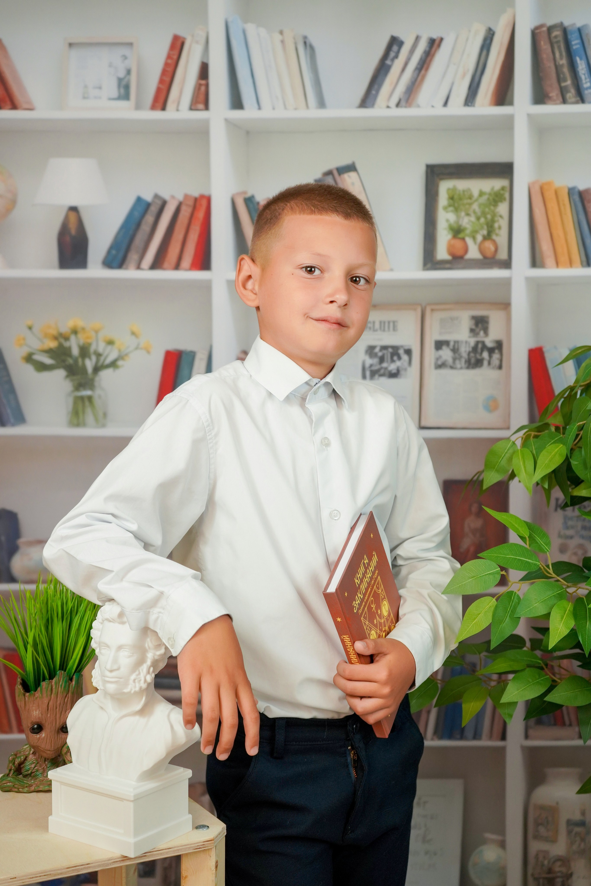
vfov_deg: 40.3
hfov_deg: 27.5
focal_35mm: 49
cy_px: 443
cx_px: 296
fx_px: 1207
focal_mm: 49
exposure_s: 1/125
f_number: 5
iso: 1000
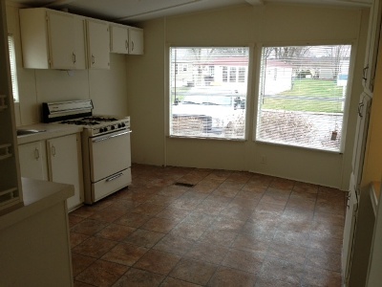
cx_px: 191
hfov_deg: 55.4
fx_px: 364
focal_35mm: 33
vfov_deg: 42.9
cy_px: 144
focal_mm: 4.13
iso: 64
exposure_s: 1/151
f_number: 2.4
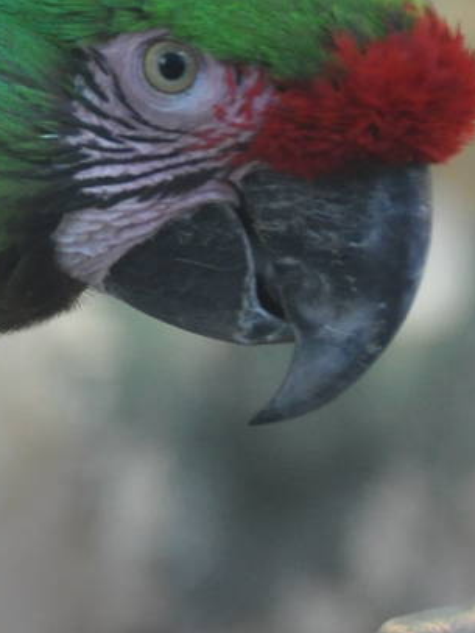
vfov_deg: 2.6
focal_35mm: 766
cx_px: -491
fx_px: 13998
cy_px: -9
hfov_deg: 1.9
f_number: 5.6
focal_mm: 135
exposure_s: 1/125
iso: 1000
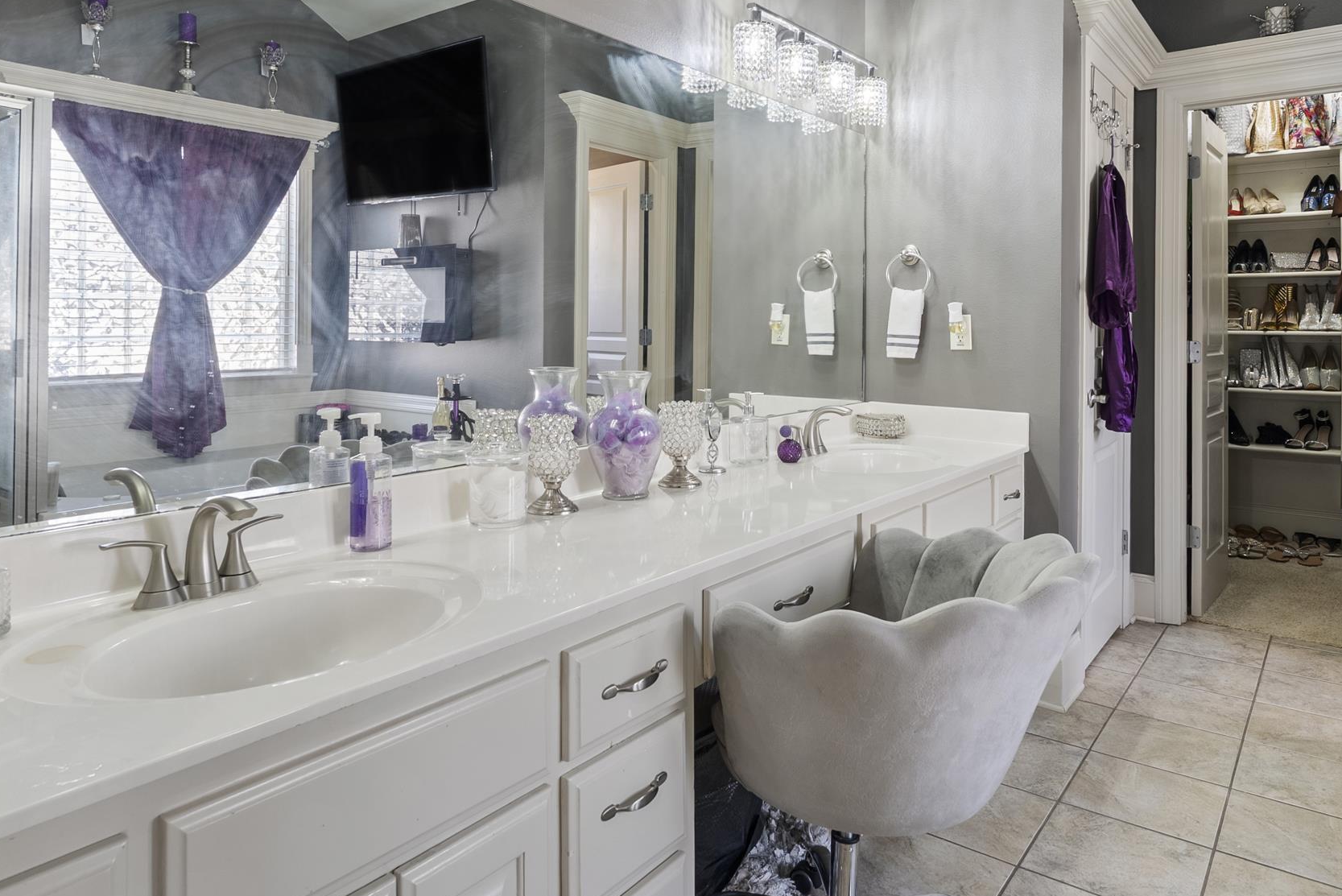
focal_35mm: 24
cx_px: 666
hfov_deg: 73.7
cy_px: 318
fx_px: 895
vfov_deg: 52.4
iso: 250
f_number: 9
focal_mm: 16
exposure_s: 1/1.25
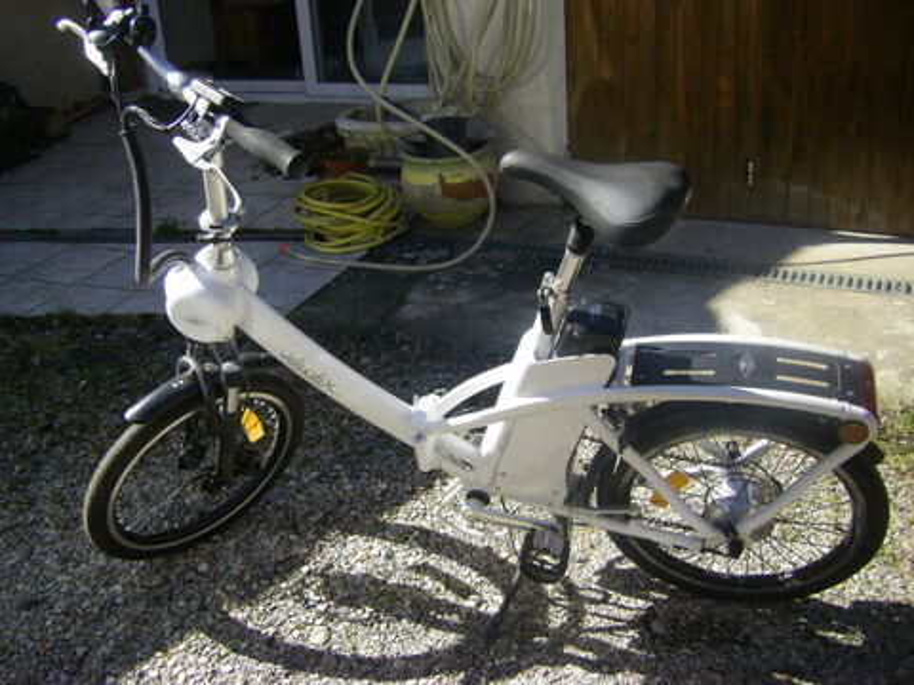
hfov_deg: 49.0
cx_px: 457
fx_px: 1003
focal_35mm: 38
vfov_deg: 37.7
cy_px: 342
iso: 64
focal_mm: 6.3
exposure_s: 1/320
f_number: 3.5
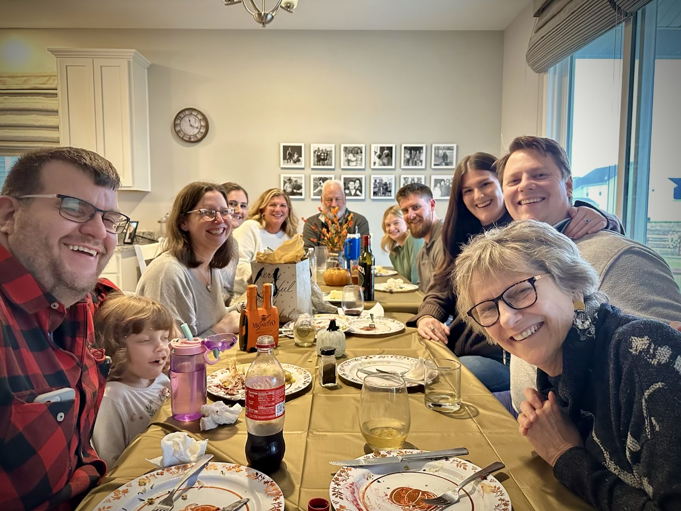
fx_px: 472
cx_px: 340
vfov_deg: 56.8
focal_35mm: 24
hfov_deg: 71.6
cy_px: 256
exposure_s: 1/60
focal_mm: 6.86
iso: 640
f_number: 1.78
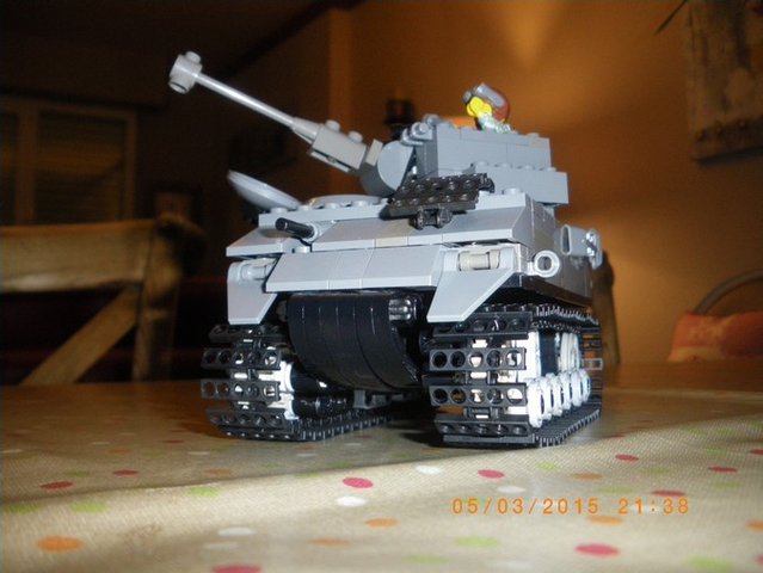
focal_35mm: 36
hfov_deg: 51.3
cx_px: 382
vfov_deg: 39.7
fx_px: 794
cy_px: 286
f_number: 5.4
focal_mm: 6.3
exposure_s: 1/50
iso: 400
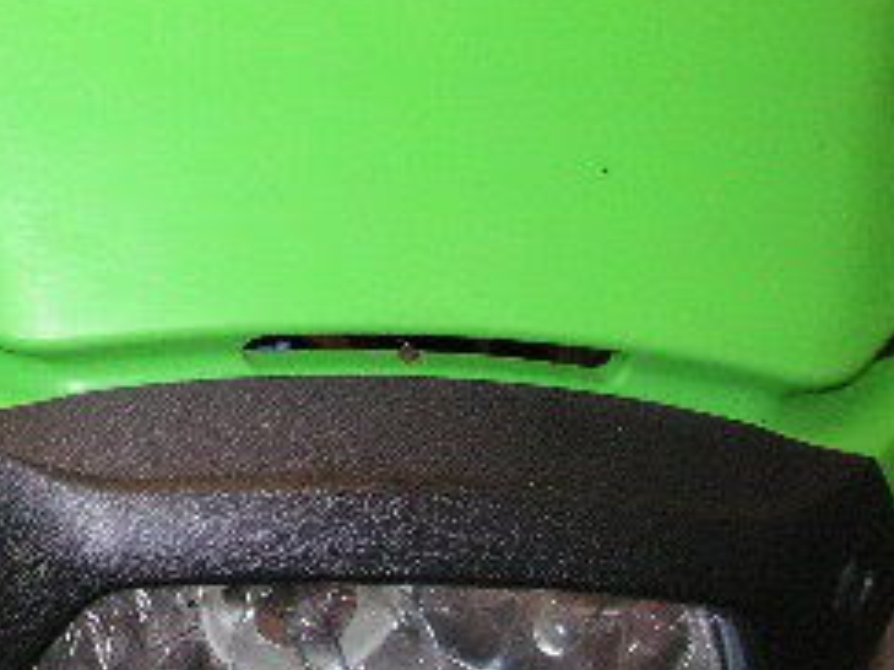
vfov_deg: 14.7
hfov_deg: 18.3
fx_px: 2581
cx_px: -276
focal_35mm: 100
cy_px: 155
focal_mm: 6.3
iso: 160
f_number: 3.3
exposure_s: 1/45
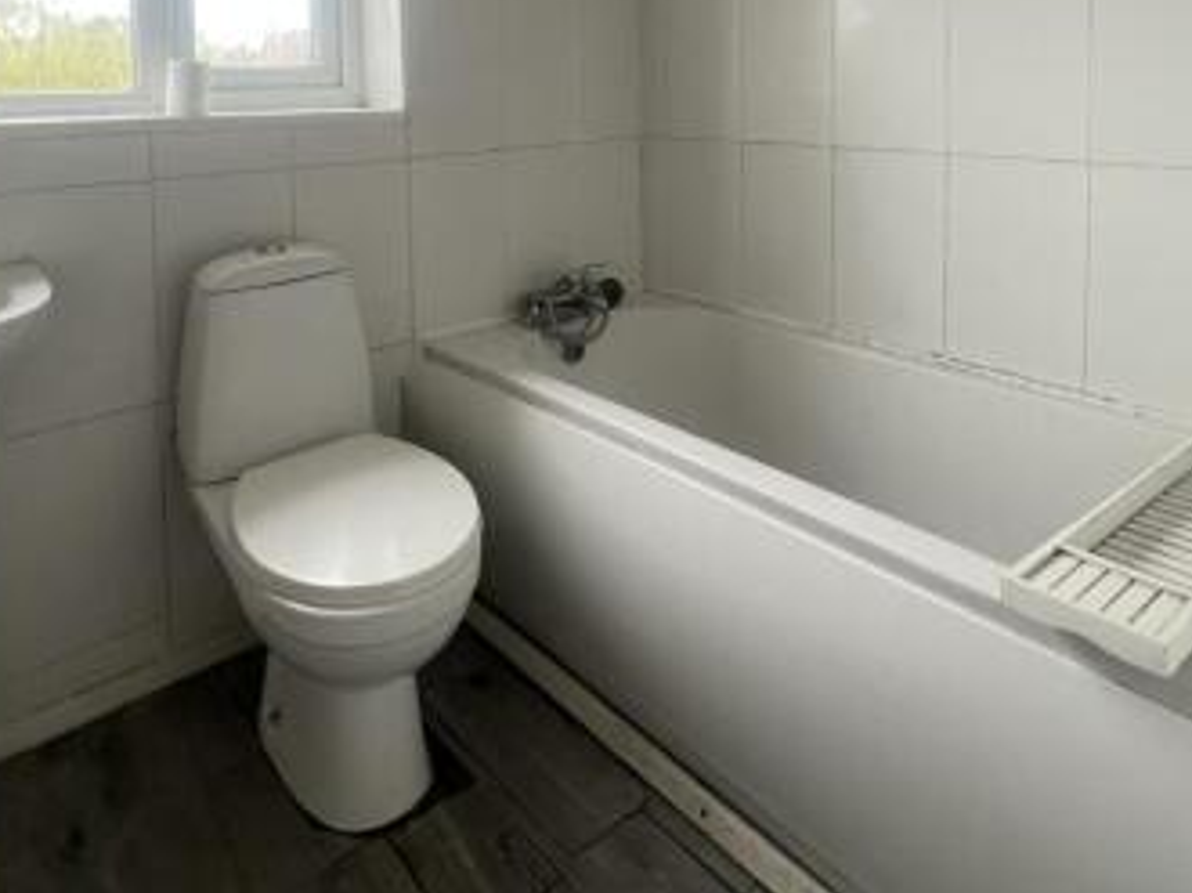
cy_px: 125
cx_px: 598
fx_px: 791
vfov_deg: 53.1
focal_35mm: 23
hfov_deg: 74.0
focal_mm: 1.57
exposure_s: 1/99
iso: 160
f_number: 1.8
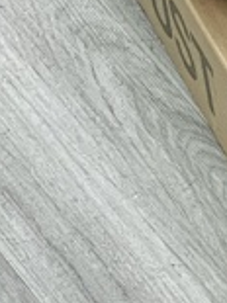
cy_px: -225
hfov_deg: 4.3
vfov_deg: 5.9
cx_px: 710
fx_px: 2898
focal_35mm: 331
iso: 250
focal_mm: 7.5
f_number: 2.2
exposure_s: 1/110
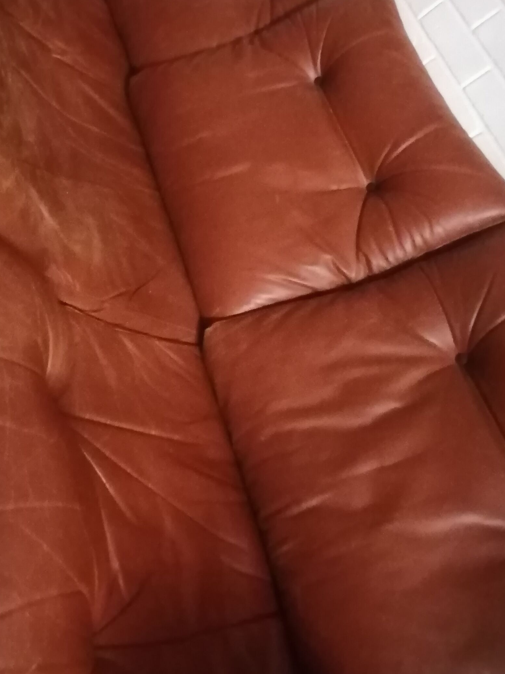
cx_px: 195
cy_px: 339
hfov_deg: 42.7
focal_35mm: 33
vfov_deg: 55.3
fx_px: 642
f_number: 2.4
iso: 2000
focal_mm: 2.7
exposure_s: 1/17.1
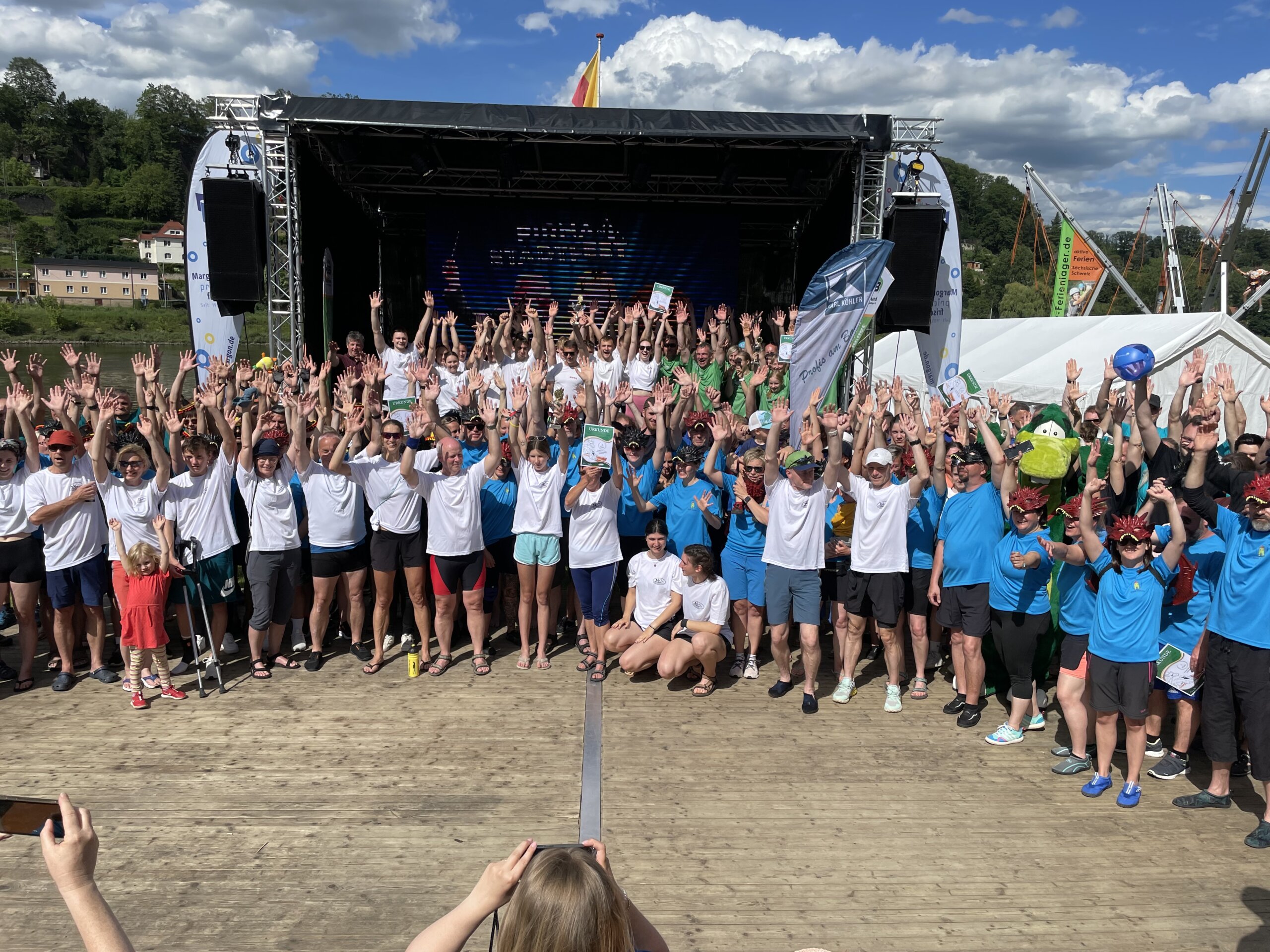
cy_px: 476
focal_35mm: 26
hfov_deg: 67.3
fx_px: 954
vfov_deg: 53.1
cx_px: 635
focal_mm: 4.2
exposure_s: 1/5814
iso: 32
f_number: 1.6
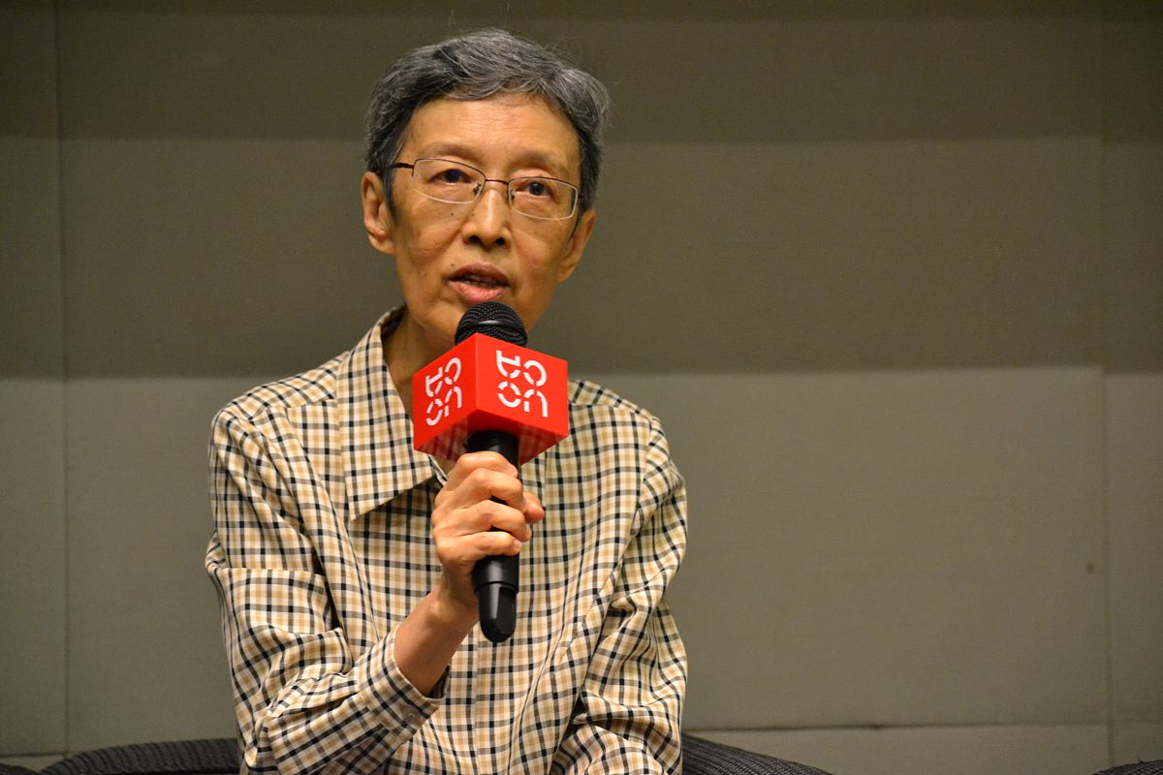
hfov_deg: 13.7
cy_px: 388
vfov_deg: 9.1
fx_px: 4845
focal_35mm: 150
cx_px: 582
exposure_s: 1/30
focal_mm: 100
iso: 2000
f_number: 4.8
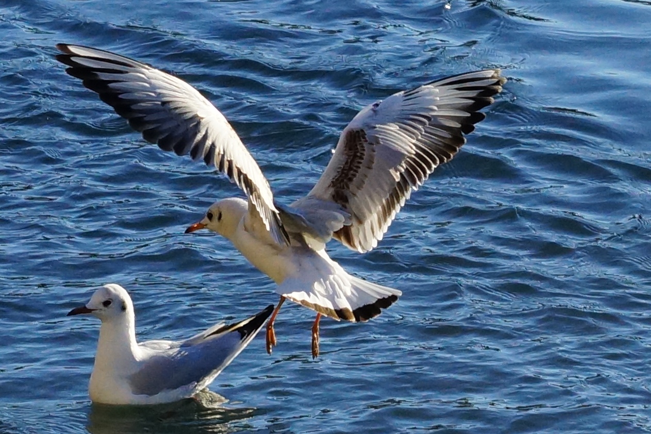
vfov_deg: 12.2
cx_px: 326
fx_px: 2034
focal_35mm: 112
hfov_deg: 18.2
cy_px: 217
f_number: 8
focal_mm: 75
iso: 800
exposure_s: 1/1600
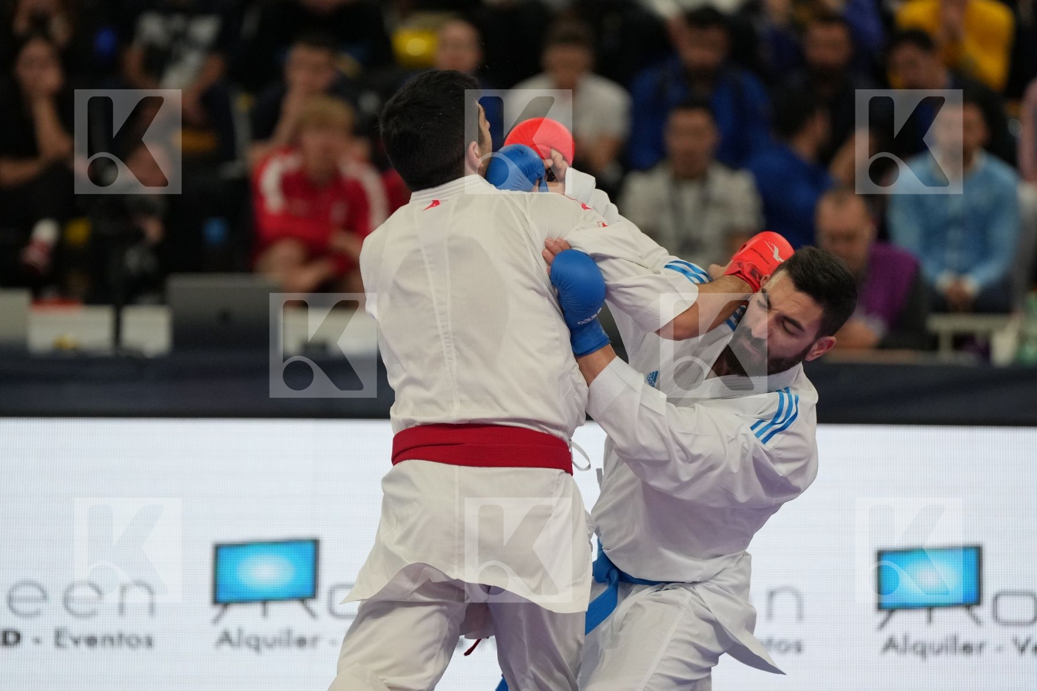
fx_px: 8641
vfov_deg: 4.6
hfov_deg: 6.9
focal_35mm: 300
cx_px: 518
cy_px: 346
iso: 2000
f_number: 2.8
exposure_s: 1/1000
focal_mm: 200
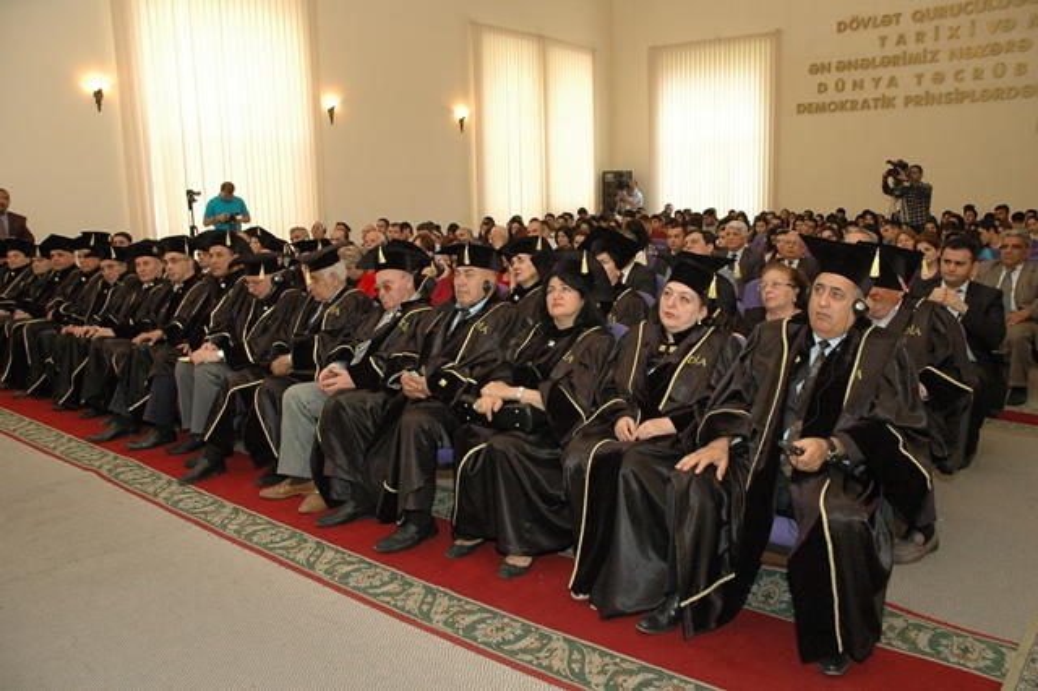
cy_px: 346
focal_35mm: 27
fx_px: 778
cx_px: 519
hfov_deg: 67.4
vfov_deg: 47.9
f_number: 5.6
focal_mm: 18
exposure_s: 1/60
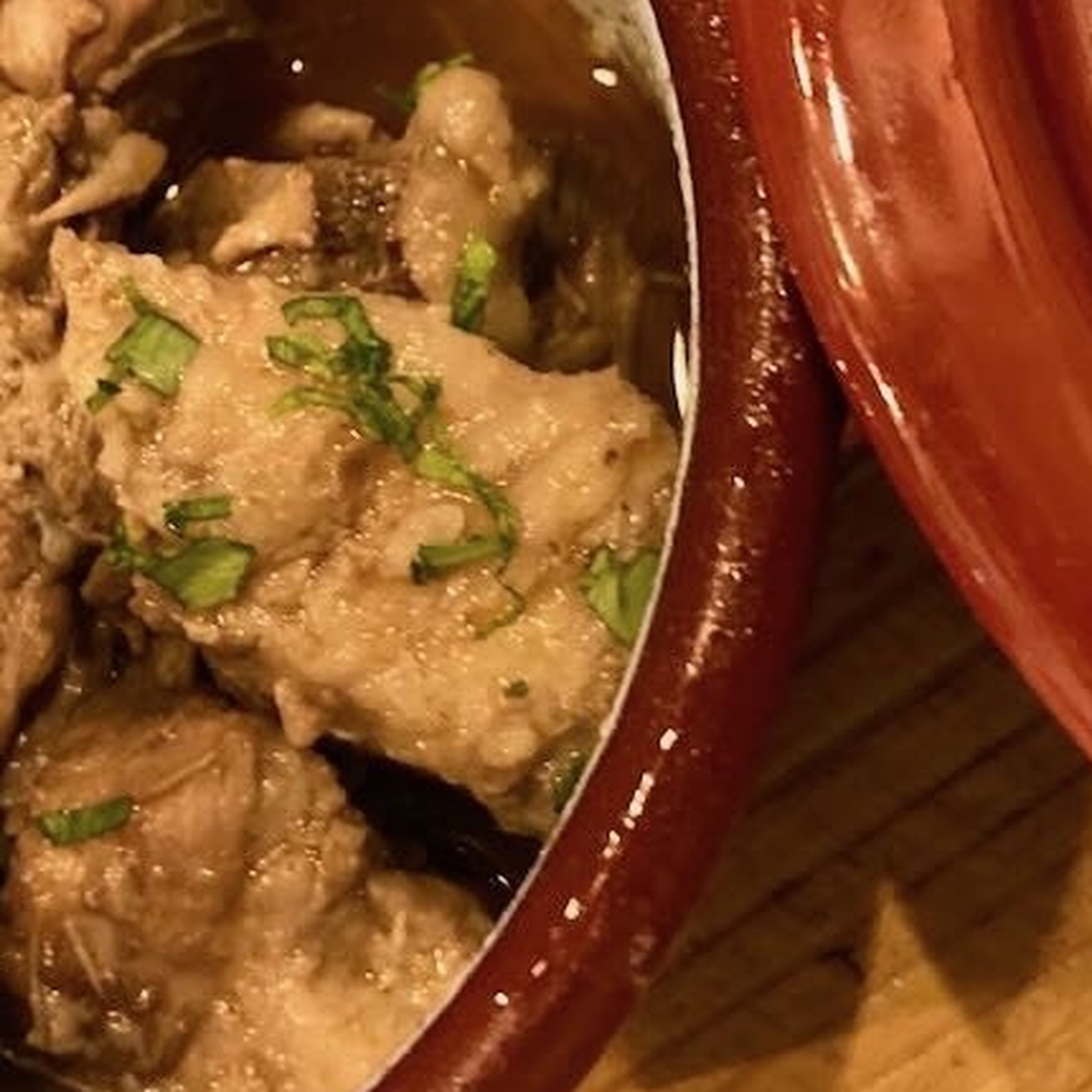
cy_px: 343
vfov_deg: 28.8
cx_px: 366
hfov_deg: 28.9
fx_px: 2106
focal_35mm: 59
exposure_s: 1/20
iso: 640
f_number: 1.8
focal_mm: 3.99
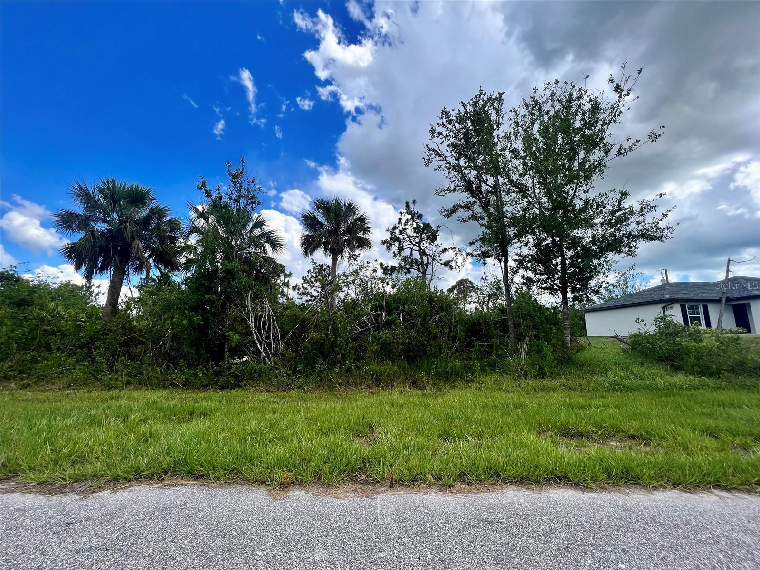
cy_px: 285
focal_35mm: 13
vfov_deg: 89.9
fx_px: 285
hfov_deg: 106.2
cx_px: 380
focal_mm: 1.57
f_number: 1.8
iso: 32
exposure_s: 1/1179
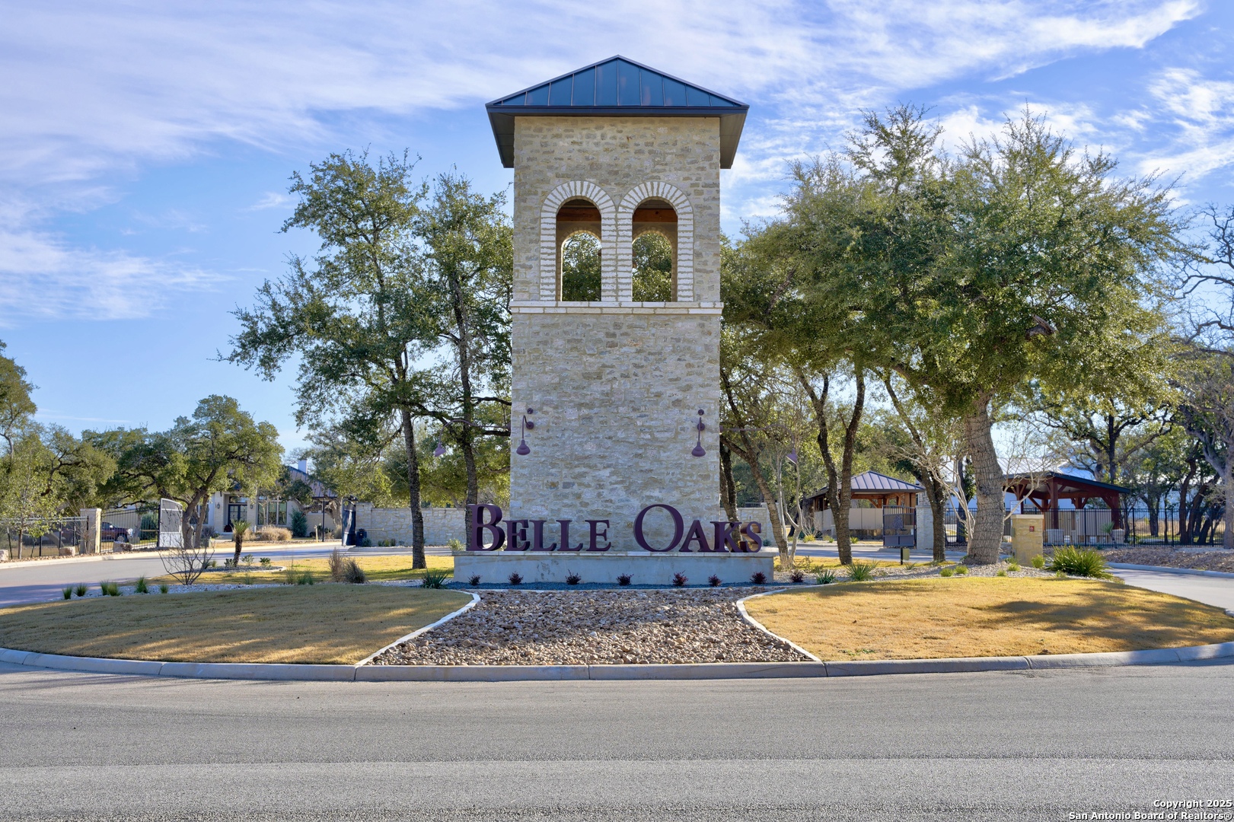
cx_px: 617
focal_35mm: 51
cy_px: 411
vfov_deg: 26.6
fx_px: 1737
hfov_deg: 39.1
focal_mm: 50.7
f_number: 6.3
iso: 50
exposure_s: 1/200
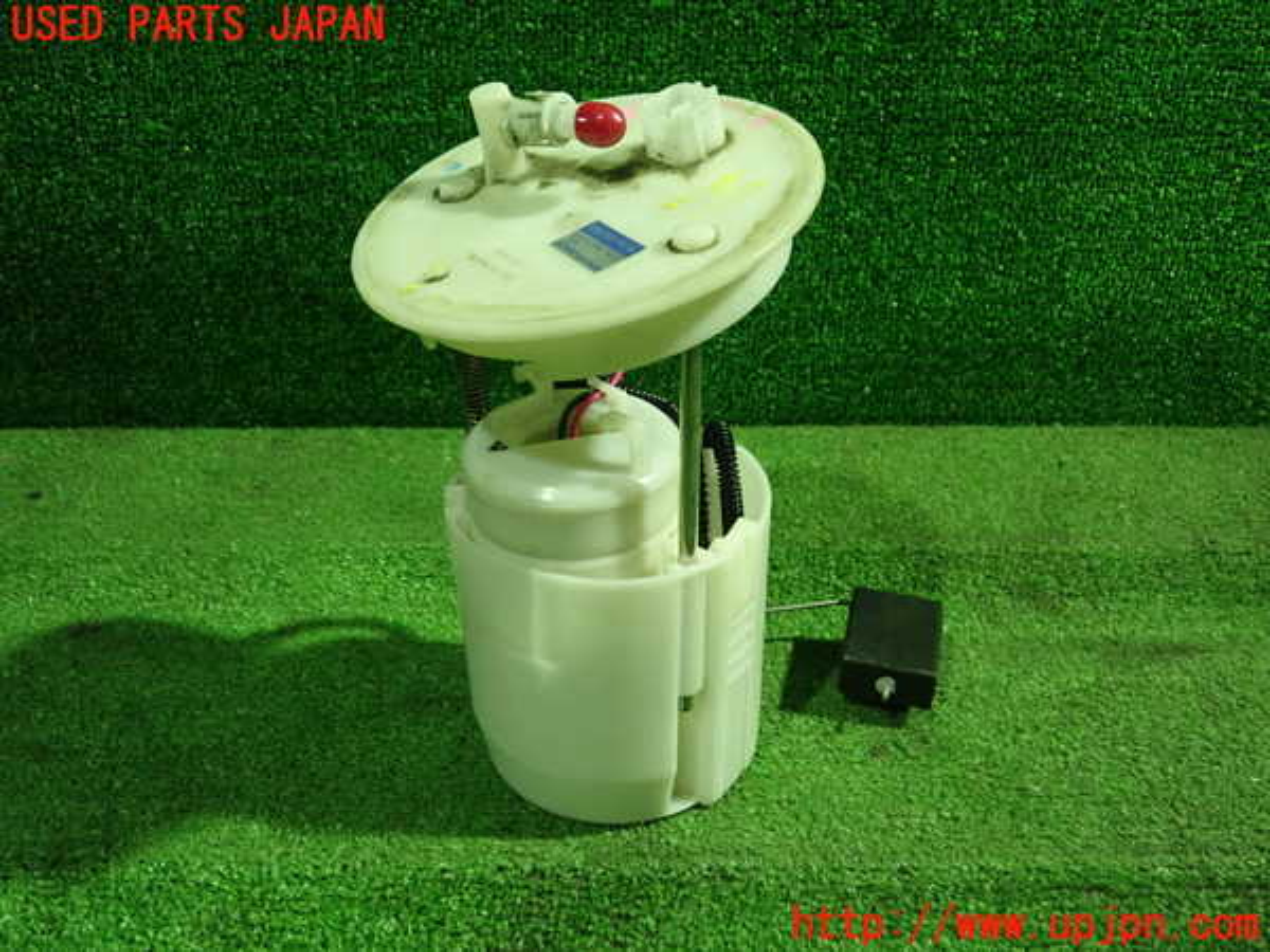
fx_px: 1101
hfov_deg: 60.0
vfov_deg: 46.8
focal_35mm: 30
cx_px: 635
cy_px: 476
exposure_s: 1/40
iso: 800
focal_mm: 5.5
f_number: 2.3
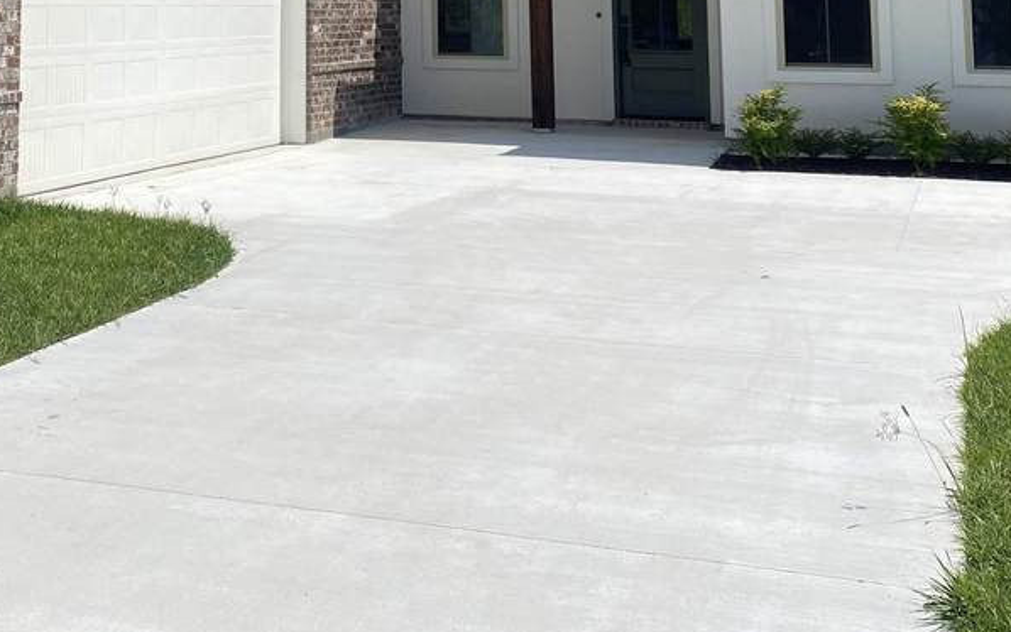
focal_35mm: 59
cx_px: 274
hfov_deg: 33.9
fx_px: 1626
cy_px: -154
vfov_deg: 20.4
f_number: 1.8
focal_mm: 4.25
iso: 32
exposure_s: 1/6061
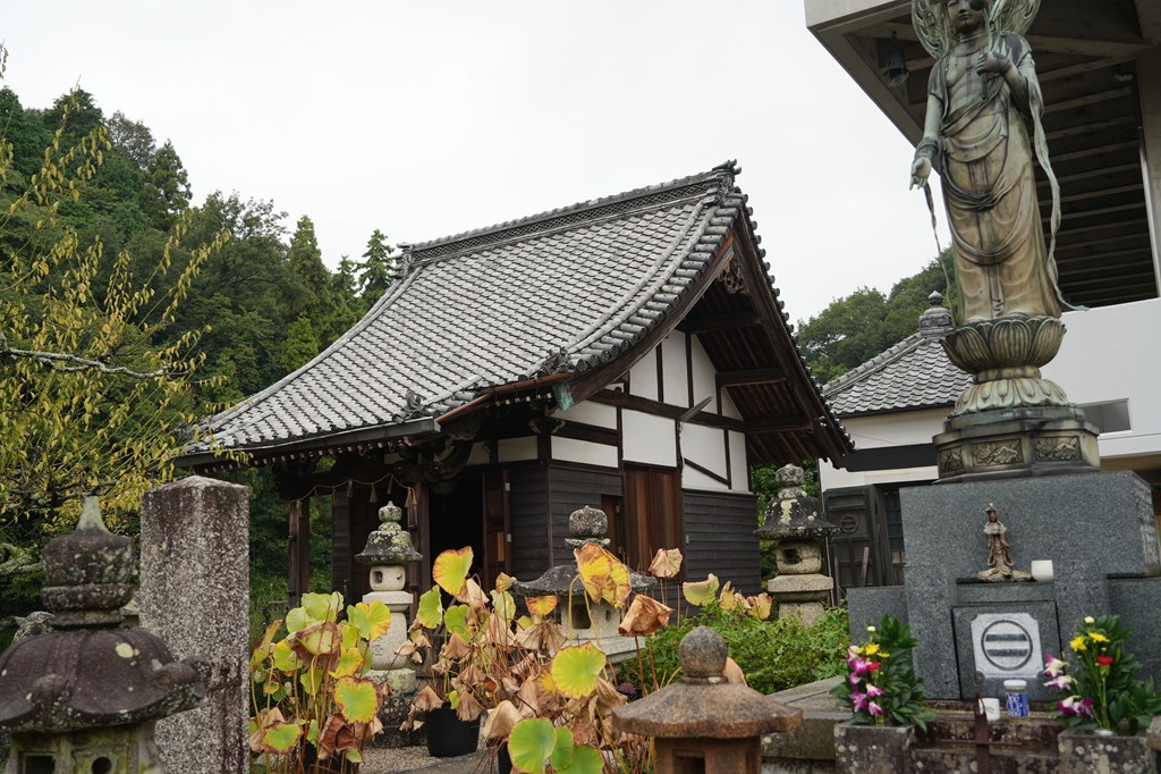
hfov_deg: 57.2
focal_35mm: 33
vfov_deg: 39.9
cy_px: 387
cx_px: 580
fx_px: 1064
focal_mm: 33
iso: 100
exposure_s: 1/60
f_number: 4
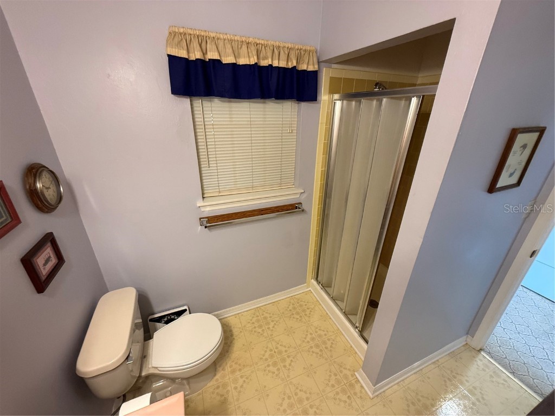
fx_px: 224
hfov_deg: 102.1
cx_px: 278
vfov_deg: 85.7
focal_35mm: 14
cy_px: 208
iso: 320
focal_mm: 2.22
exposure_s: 1/60
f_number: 2.2
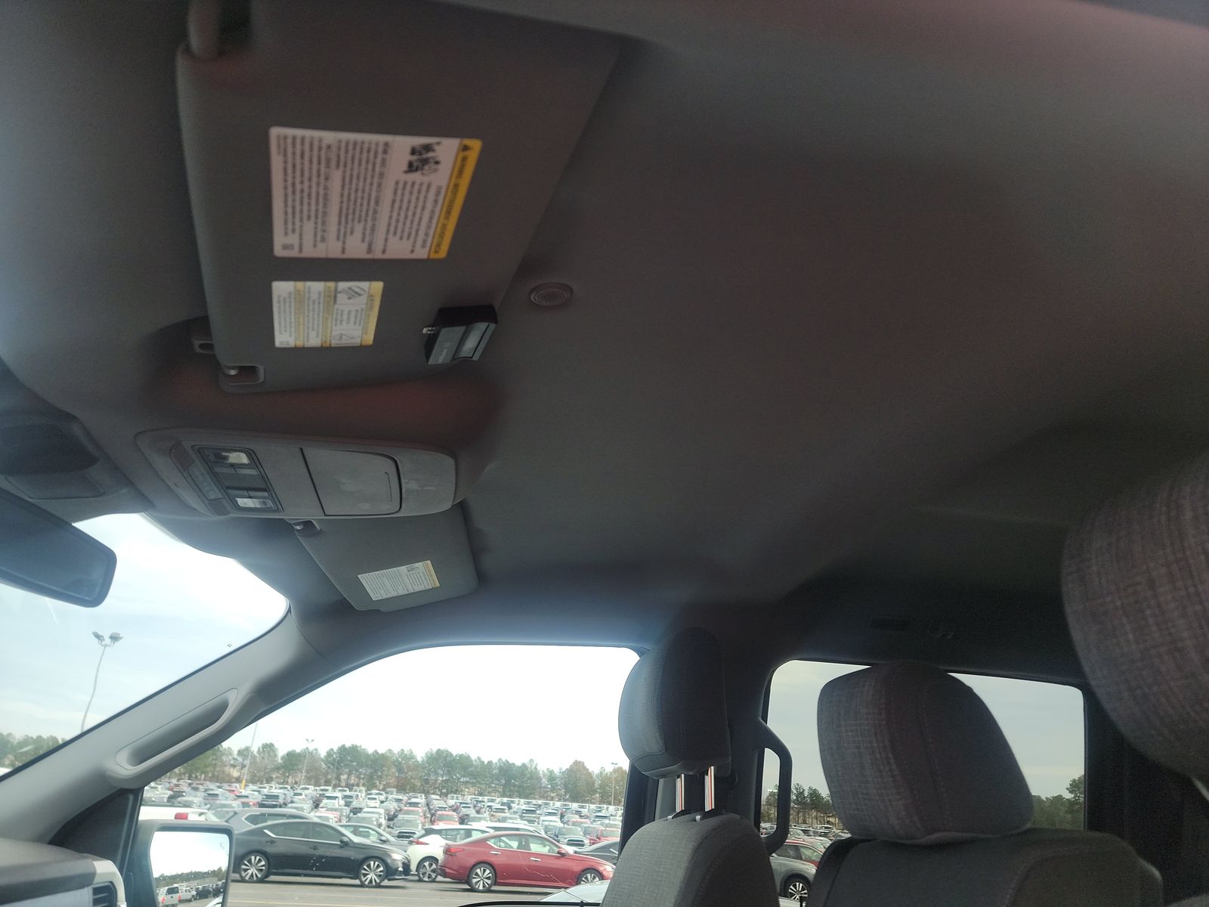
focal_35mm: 24
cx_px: 604
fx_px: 838
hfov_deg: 71.6
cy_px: 454
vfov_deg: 56.8
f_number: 1.8
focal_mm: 6.7
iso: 50
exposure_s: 1/130
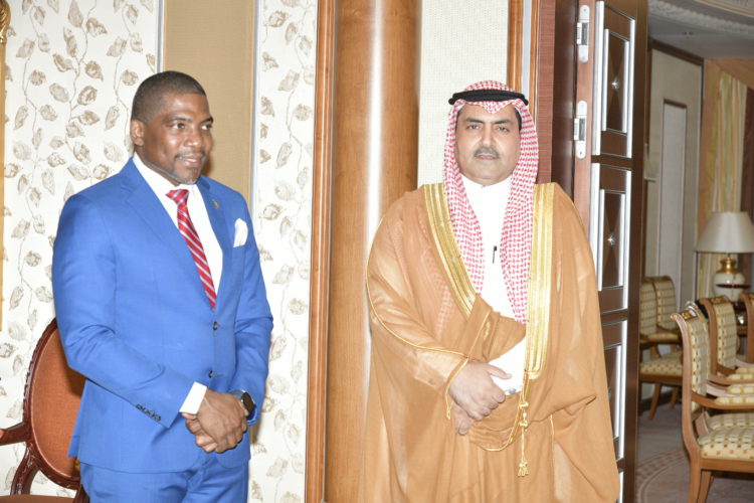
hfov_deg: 23.9
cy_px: 252
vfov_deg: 16.1
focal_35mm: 85
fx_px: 1780
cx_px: 377
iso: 800
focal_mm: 85
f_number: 7.1
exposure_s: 1/125
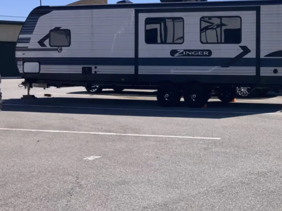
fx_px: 489
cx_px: 282
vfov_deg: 24.3
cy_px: 72
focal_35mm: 60
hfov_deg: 30.0
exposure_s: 1/3472
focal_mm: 3.99
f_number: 1.8
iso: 25
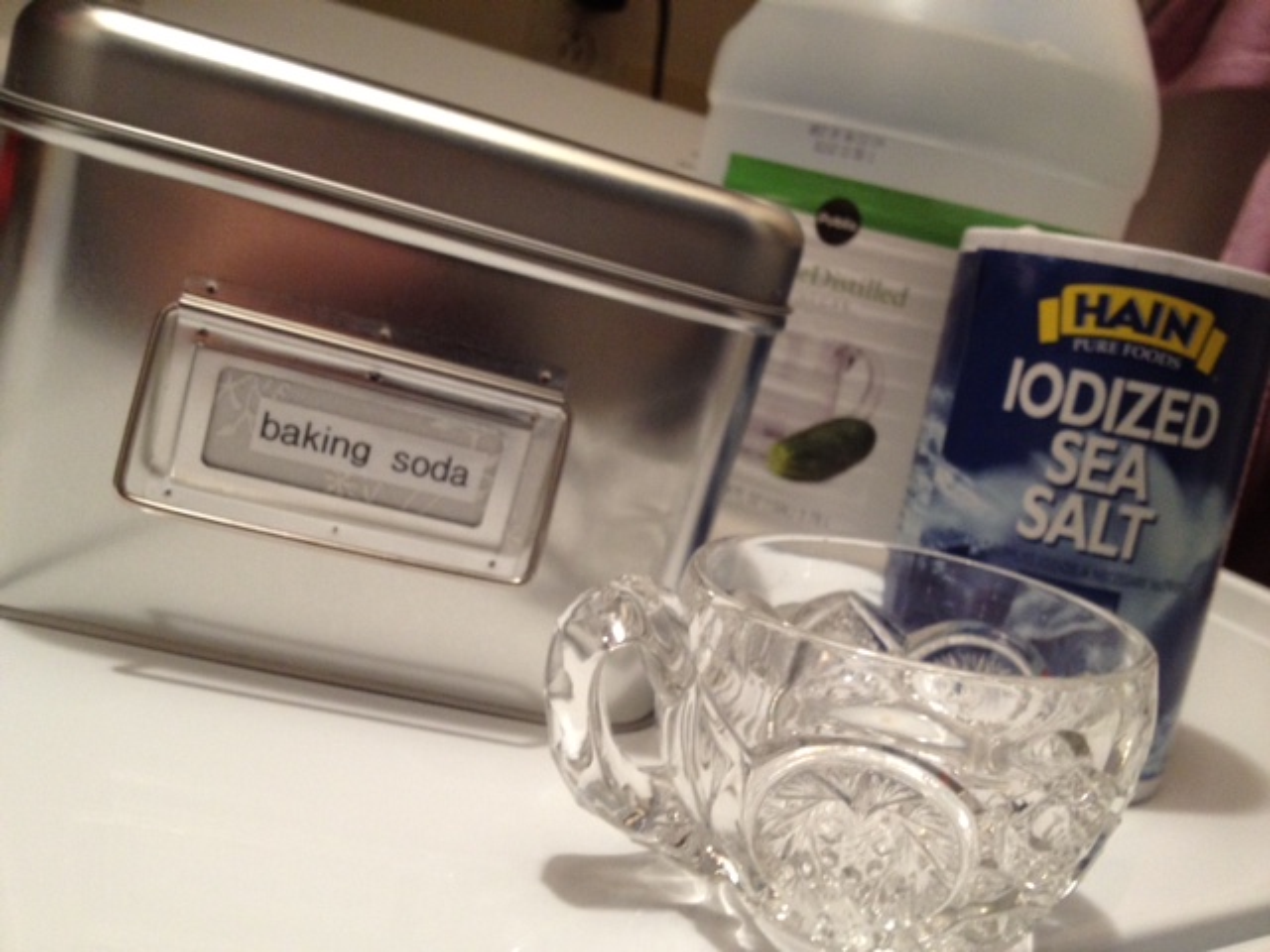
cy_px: 476
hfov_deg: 52.6
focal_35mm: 35
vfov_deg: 40.7
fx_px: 1284
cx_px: 635
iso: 200
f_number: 2.4
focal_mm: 4.28
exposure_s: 1/20
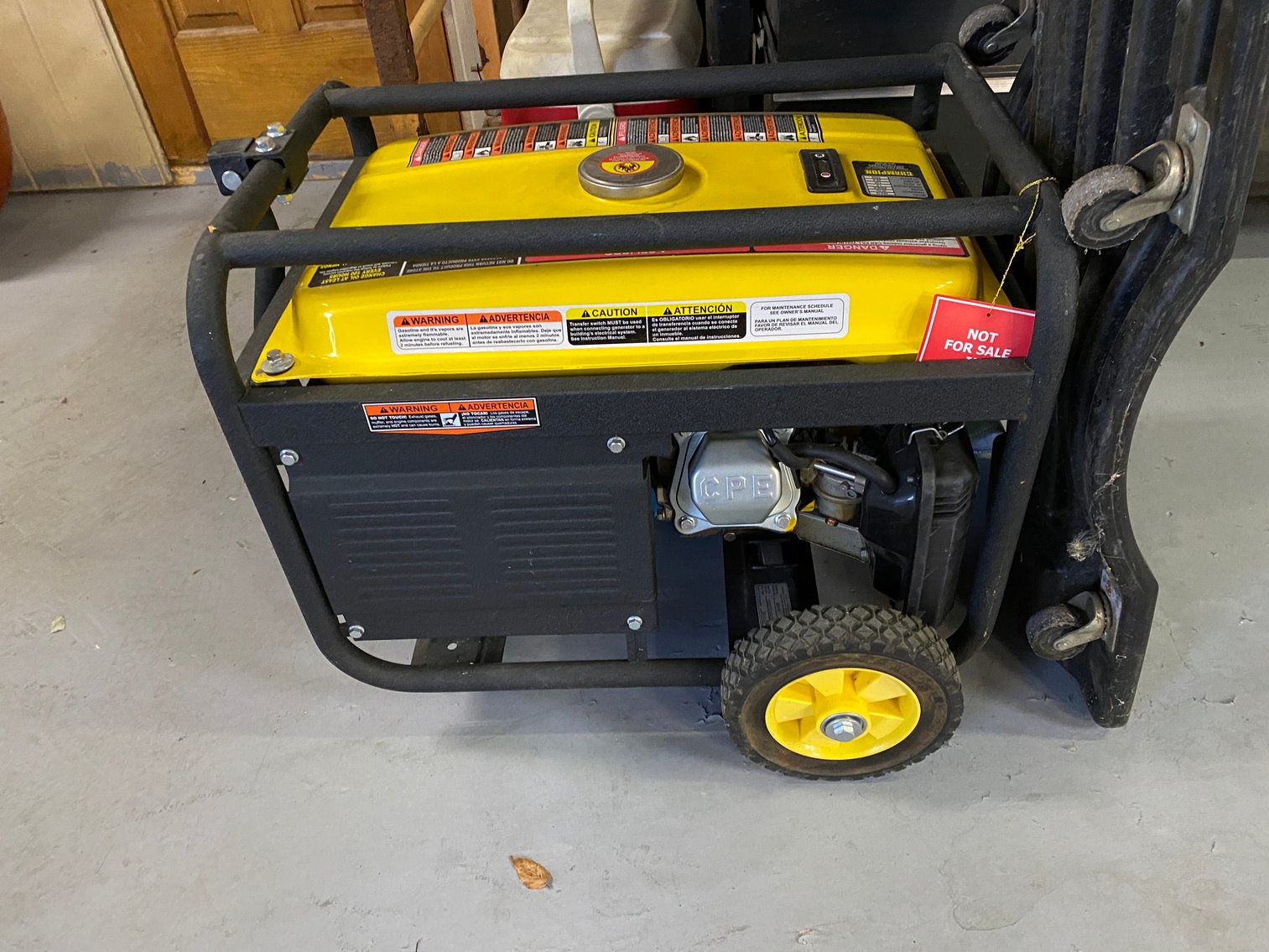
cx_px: 634
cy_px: 476
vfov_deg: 53.1
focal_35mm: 26
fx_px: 953
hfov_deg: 67.3
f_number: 1.8
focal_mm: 4.25
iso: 500
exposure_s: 1/30
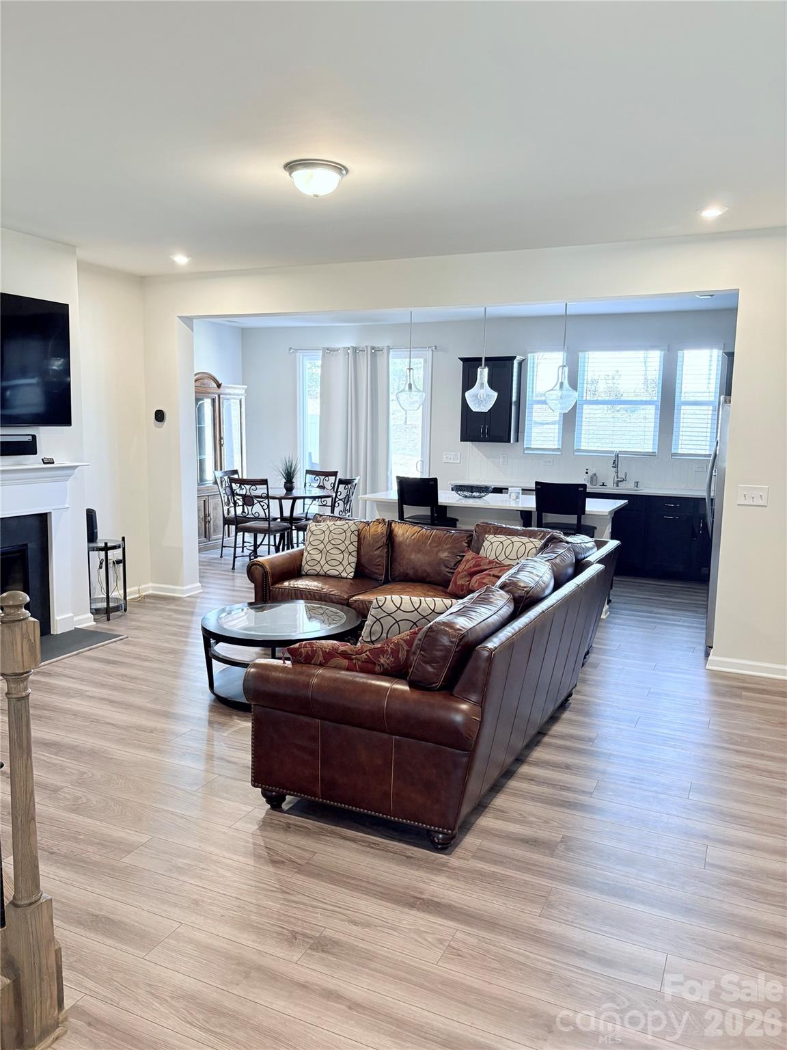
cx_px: 394
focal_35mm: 26
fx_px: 788
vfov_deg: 67.3
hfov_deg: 53.1
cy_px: 525
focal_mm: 5.96
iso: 125
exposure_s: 1/60
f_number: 1.6
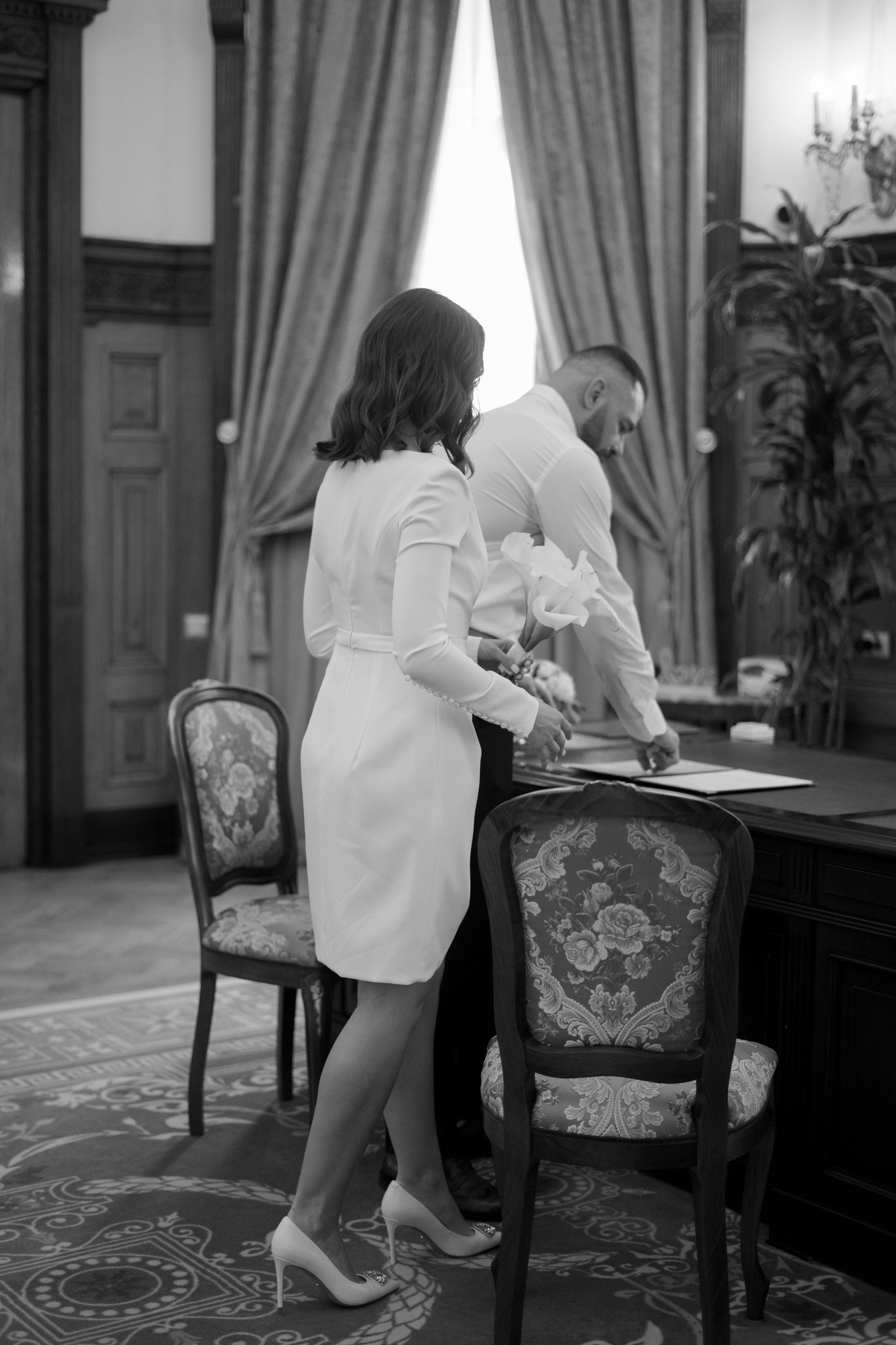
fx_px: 1867
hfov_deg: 27.0
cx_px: 448
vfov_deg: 39.6
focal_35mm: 50
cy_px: 672
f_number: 1.8
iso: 1000
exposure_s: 1/640
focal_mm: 50
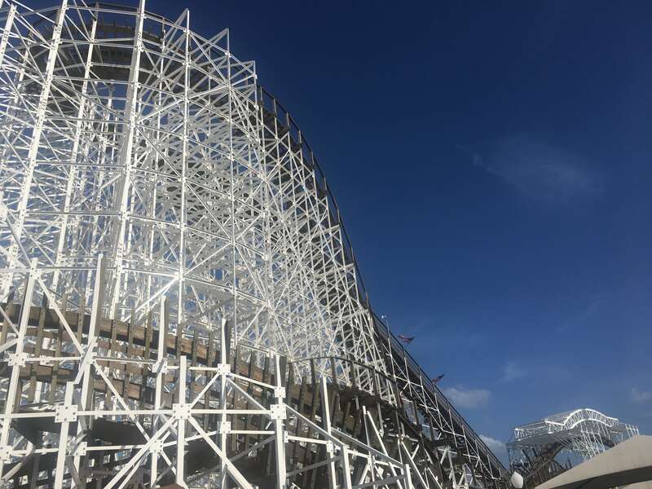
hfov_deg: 61.7
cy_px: 244
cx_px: 326
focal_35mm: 29
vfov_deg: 48.2
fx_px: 546
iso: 25
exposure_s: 1/3663
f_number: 2.2
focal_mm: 4.15
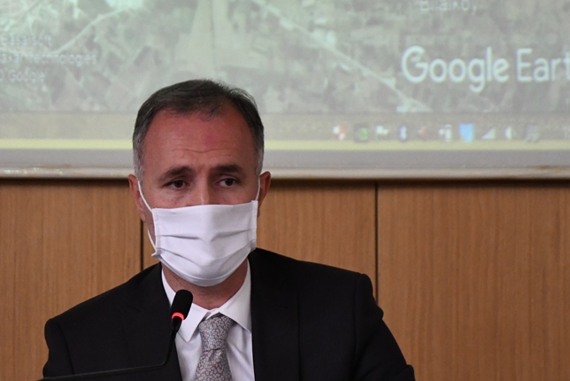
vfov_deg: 7.7
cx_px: 204
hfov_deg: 11.5
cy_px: 275
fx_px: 2819
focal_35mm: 178
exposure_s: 1/125
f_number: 5
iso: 5000
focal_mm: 75
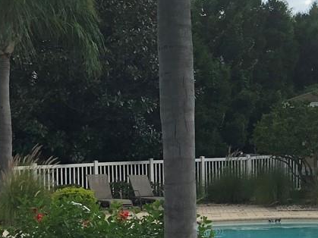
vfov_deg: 13.8
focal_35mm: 107
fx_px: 983
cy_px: 149
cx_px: 354
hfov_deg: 17.7
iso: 20
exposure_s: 1/694
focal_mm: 4
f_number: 1.8
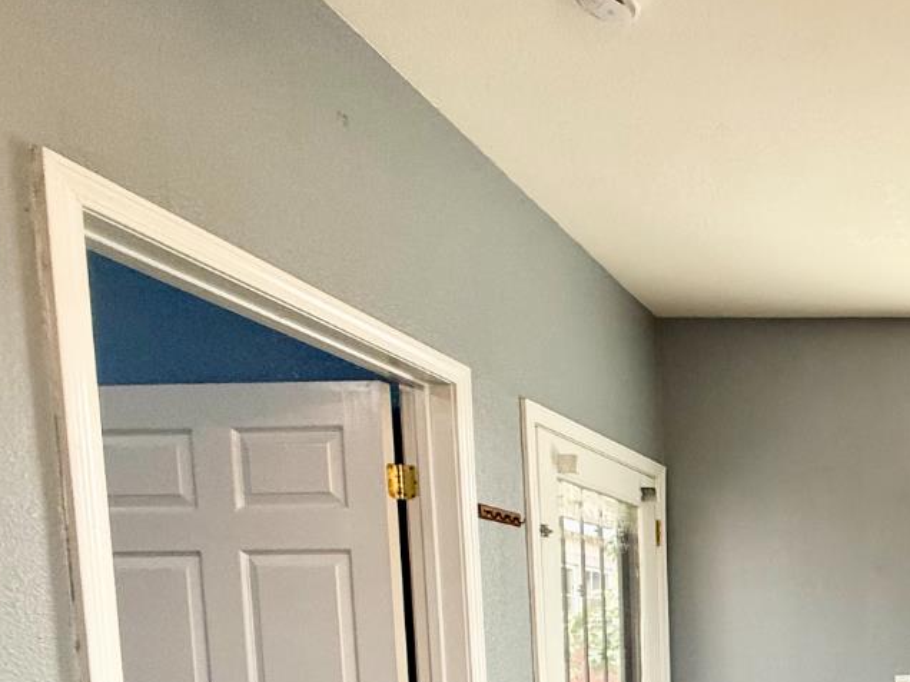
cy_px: 707
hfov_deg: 43.0
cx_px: 1004
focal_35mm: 33
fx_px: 868
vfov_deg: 37.5
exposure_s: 1/120
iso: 250
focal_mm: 2.22
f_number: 2.2
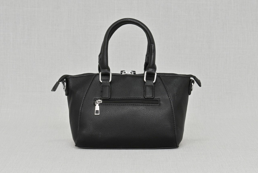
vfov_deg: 16.6
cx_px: 129
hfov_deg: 24.6
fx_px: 592
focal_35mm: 82
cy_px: 86
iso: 100
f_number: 5.6
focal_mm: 55
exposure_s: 1/60
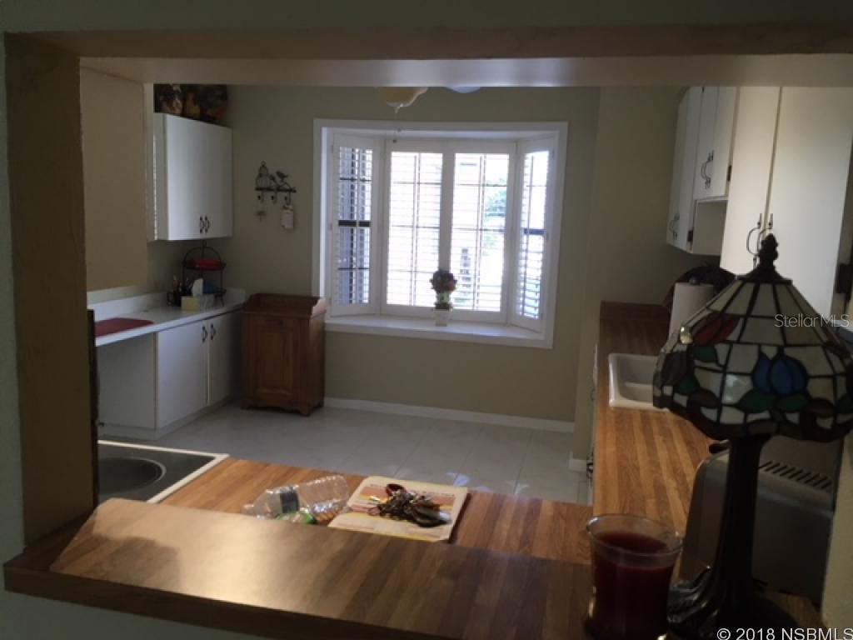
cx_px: 426
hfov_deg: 61.7
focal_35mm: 29
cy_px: 320
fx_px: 715
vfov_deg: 48.2
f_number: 2.2
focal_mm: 4.15
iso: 40
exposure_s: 1/30
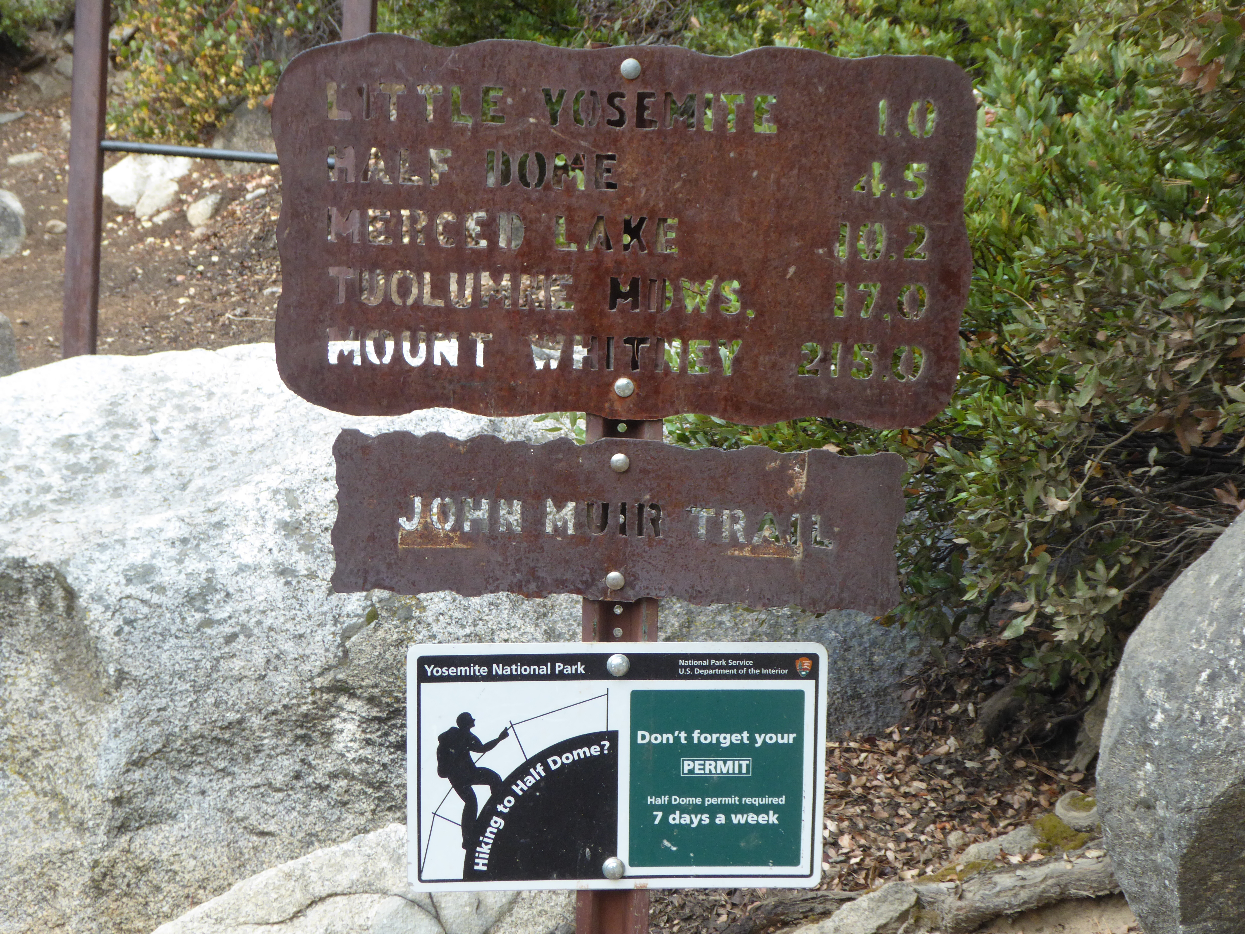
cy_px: 467
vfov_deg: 24.0
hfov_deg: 31.7
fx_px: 2194
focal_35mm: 61
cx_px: 622
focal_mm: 10.9
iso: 200
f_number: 4.3
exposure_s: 1/50
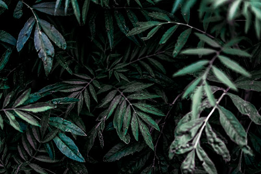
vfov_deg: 6.5
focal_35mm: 210
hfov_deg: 9.8
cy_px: 87
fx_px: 1522
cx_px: 130
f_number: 6
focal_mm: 210
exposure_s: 1/250
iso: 3200
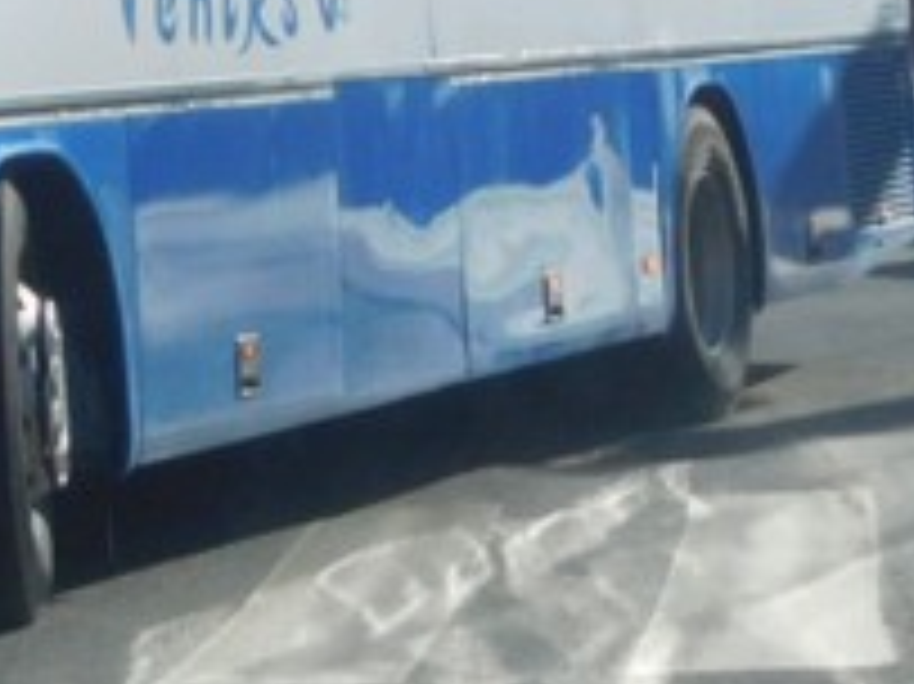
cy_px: -569
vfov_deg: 7.2
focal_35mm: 200
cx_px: -441
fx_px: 5278
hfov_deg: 9.6
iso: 125
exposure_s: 1/800
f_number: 4
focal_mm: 8
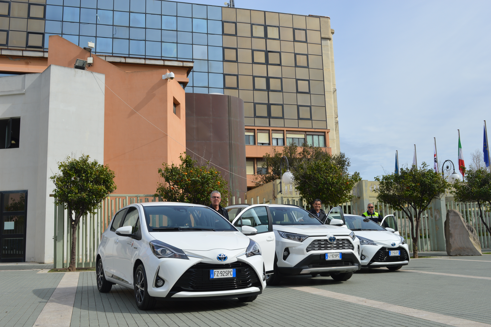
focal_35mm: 36
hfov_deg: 53.2
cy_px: 164
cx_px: 246
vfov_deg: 36.8
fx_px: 491
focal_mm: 24
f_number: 9
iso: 100
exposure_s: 1/320
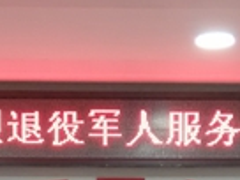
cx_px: 74
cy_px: 339
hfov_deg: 15.5
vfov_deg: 10.8
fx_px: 881
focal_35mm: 127
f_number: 1.8
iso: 500
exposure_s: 1/100
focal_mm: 3.96
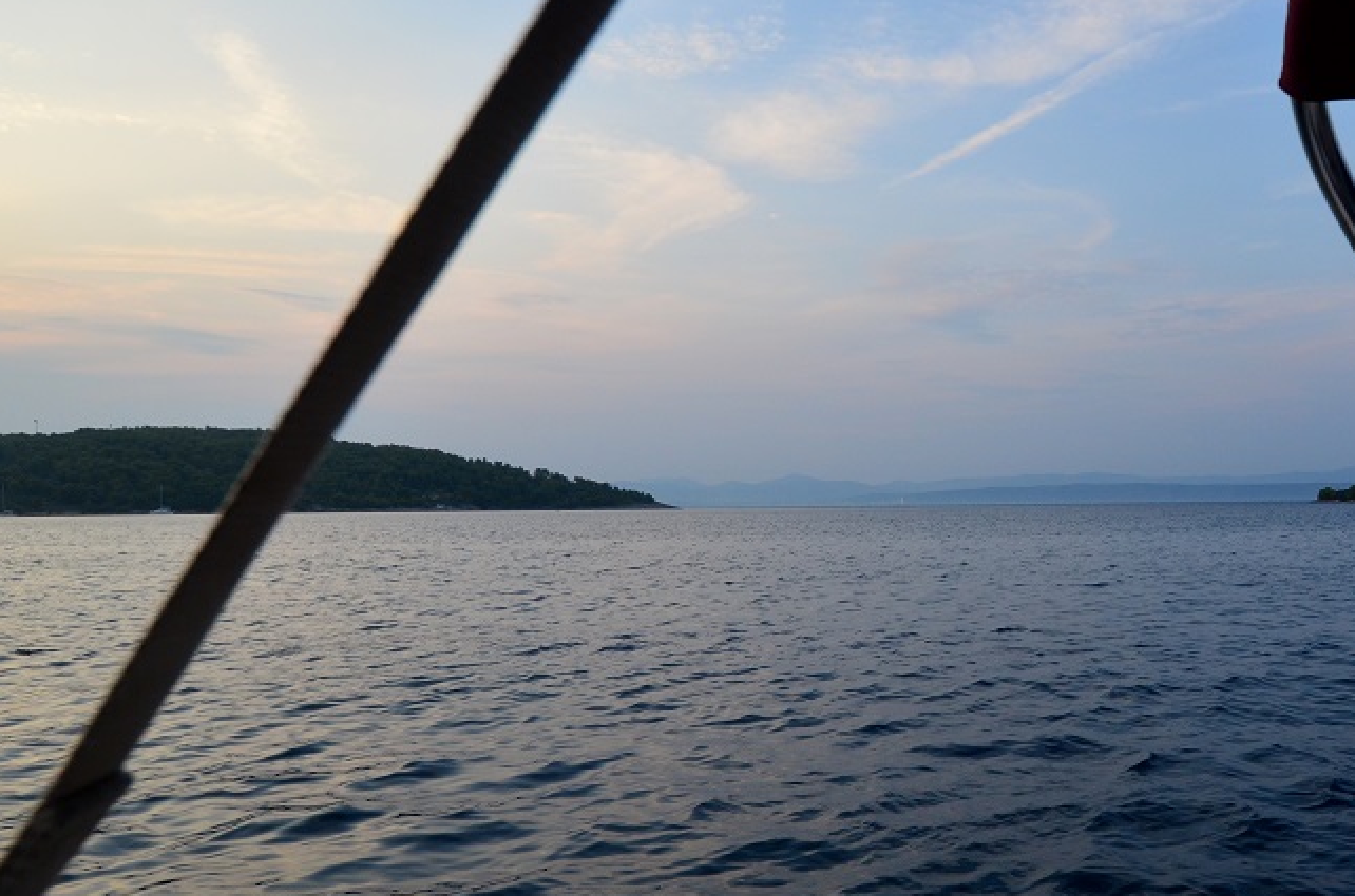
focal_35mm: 28
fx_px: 1052
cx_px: 951
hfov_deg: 63.1
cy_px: 570
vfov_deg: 45.7
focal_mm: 12
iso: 400
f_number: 5.6
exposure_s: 1/400
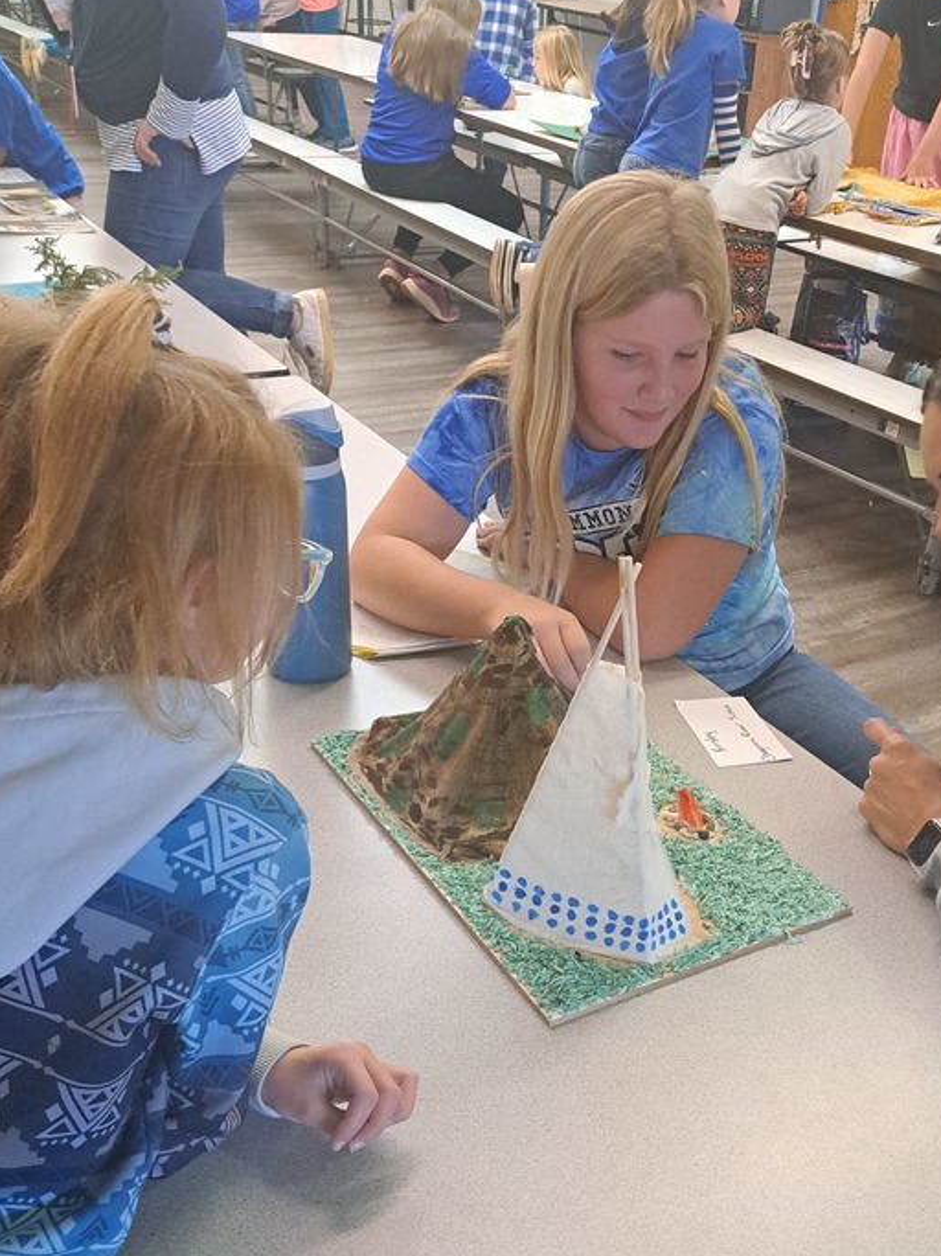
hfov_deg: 39.4
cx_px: 586
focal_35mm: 36
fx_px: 1305
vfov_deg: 50.9
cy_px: 772
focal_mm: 5.23
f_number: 1.8
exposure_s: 1/30
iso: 400
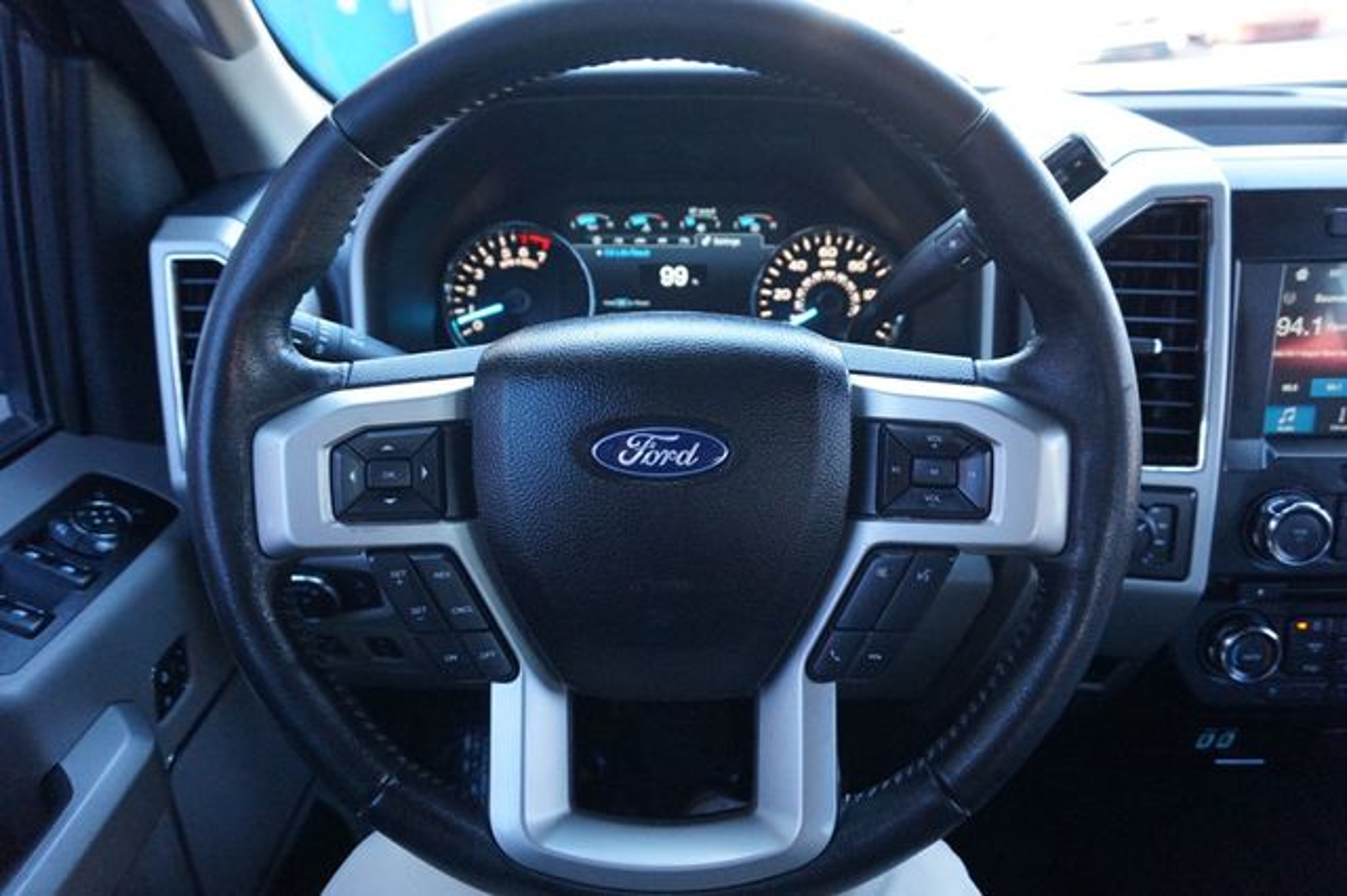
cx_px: 674
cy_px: 448
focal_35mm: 24
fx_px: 897
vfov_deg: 53.1
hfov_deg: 73.8
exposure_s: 1/160
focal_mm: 16
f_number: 3.5
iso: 2000
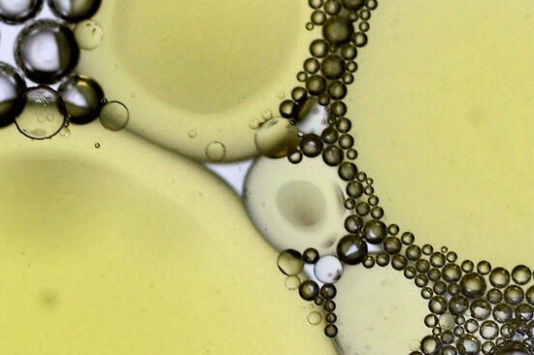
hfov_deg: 3.0
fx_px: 10187
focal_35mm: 687
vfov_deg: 2.0
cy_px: 280
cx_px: 154
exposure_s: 1/50
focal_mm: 105
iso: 200
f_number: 9
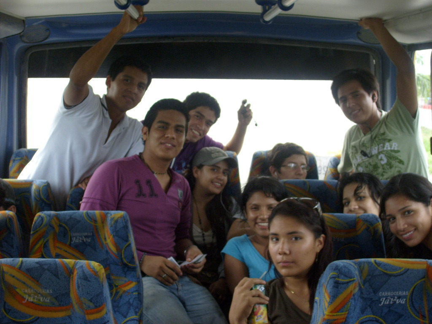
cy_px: 162
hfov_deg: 31.7
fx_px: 761
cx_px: 216
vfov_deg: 24.0
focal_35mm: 61
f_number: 3.6
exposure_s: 1/90
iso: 80
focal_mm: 10.3
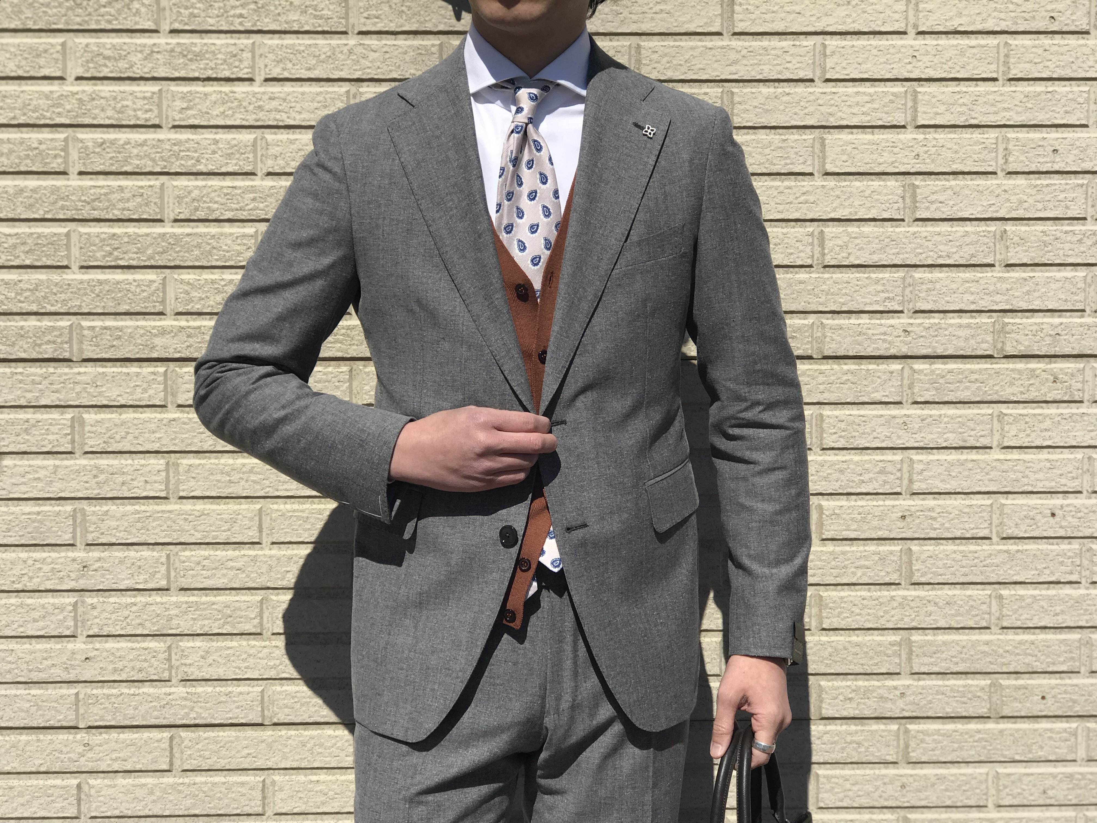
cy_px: 412
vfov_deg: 25.7
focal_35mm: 57
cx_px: 548
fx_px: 1806
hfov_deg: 33.8
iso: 20
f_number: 2.8
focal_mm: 6.6
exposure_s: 1/1709
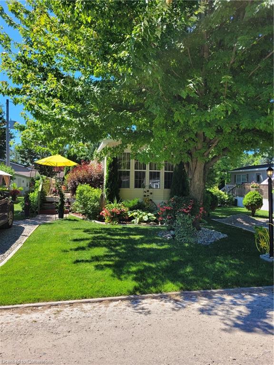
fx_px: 274
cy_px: 182
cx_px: 137
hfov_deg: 53.1
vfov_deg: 67.3
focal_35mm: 26
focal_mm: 5.4
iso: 40
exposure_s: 1/1297
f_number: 1.8
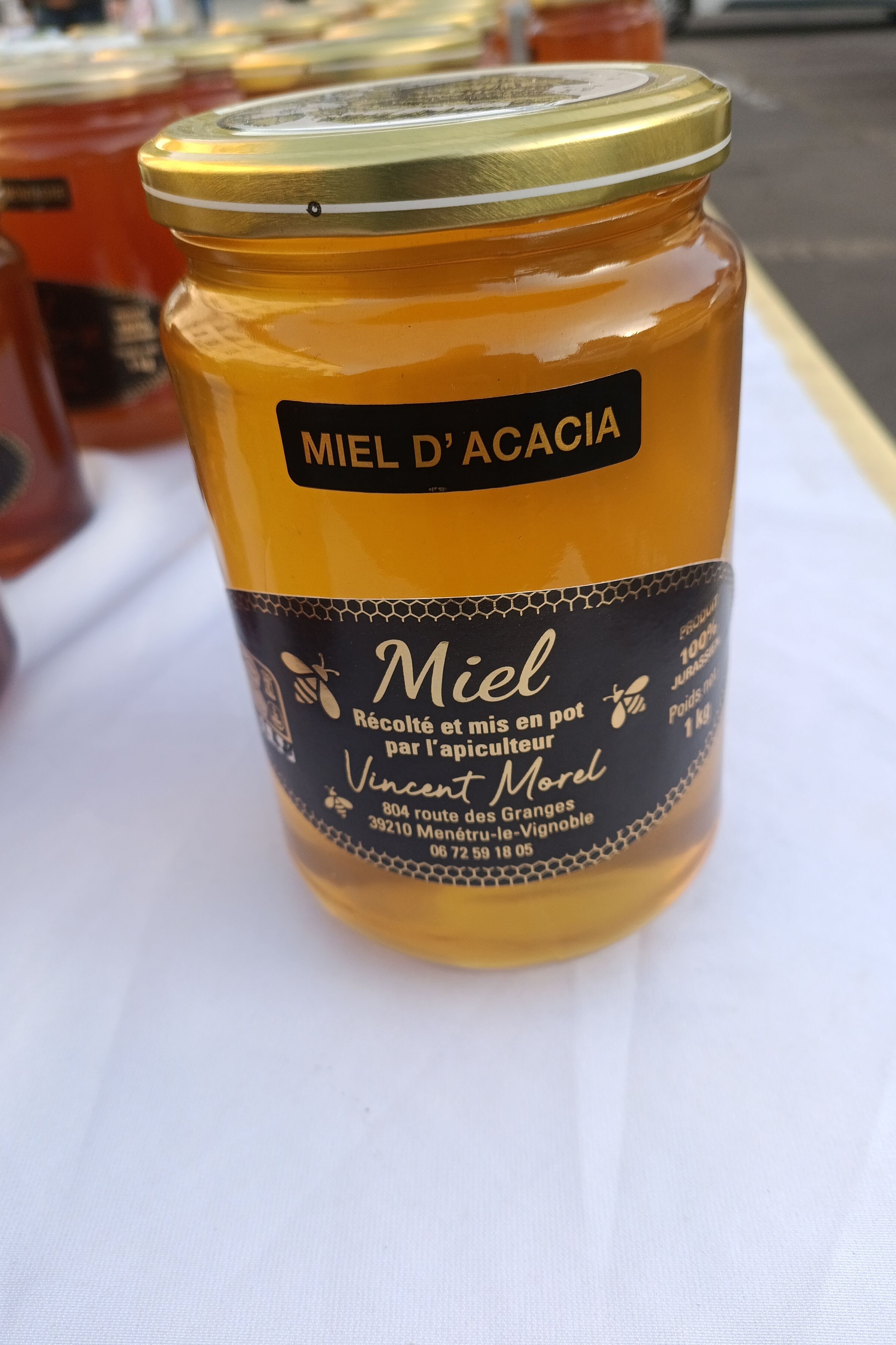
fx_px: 1008
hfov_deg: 47.9
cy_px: 683
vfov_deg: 67.4
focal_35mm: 27
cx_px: 443
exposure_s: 1/117
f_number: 1.7
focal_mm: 4.71
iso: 50
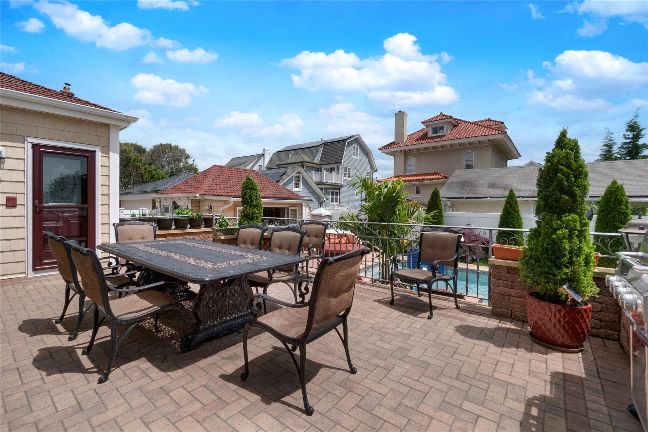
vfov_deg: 77.3
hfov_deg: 100.4
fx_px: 270
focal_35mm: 15
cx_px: 324
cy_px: 216
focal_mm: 10
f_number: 9
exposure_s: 1/800
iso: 800
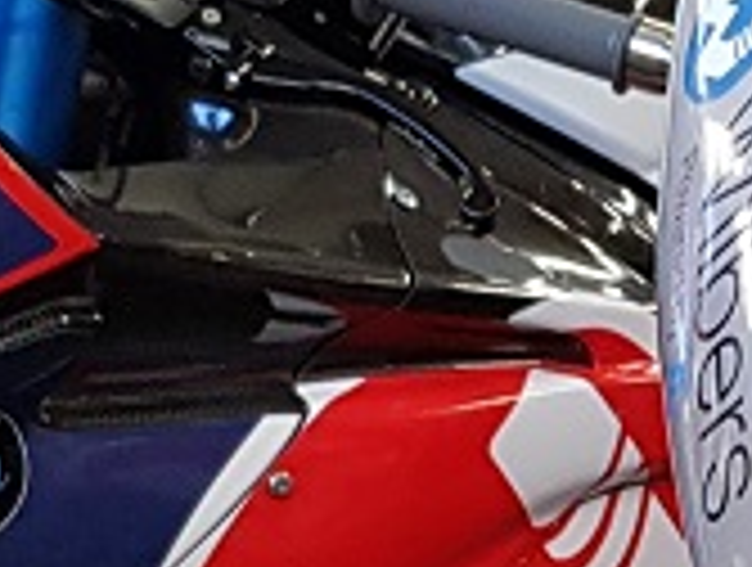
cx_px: 986
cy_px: 819
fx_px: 4093
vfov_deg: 7.8
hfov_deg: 10.3
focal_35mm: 188
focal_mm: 4.2
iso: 125
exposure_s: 1/50
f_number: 1.7
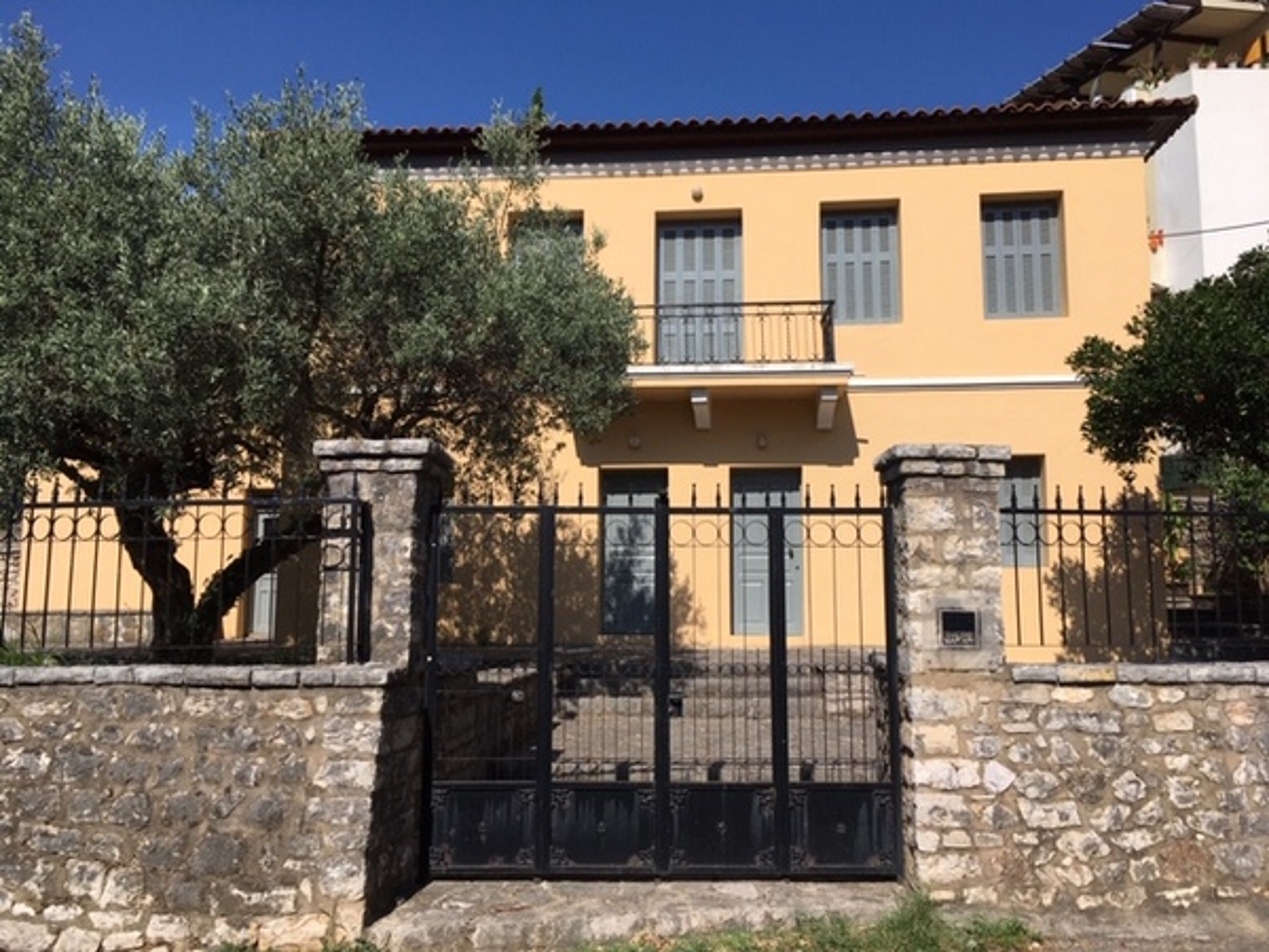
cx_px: 634
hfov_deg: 61.7
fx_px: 1063
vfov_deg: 48.2
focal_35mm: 29
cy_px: 476
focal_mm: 4.15
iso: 25
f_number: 2.2
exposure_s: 1/2747
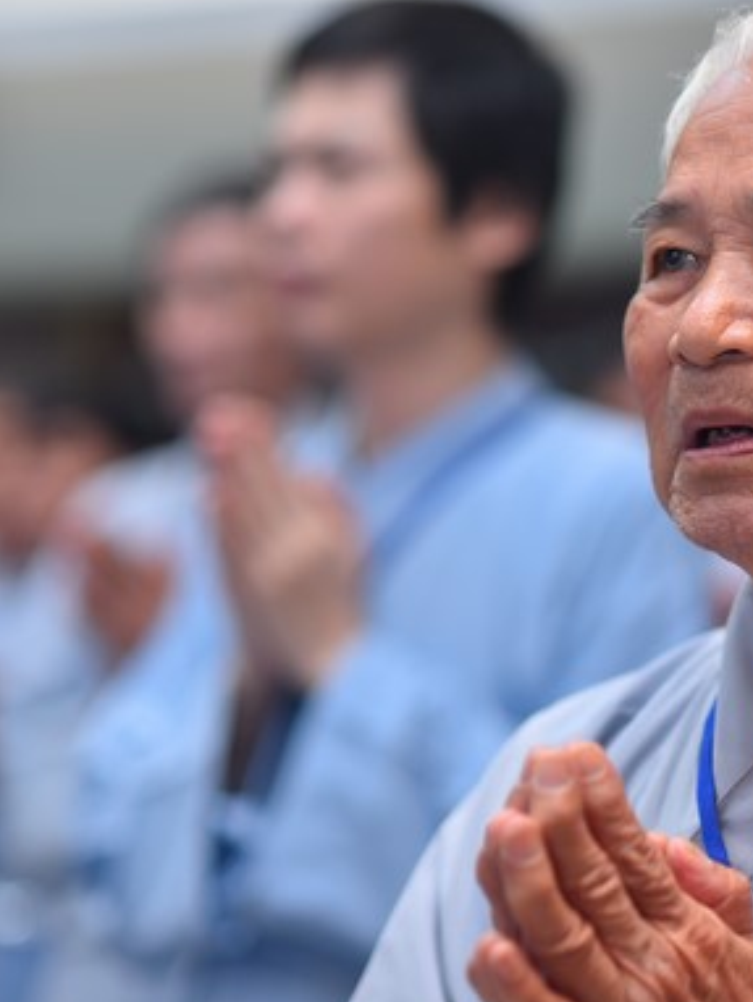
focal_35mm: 139
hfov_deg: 10.7
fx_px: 4027
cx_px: 596
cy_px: 513
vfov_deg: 14.2
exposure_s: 1/160
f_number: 2.2
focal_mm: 85
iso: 400
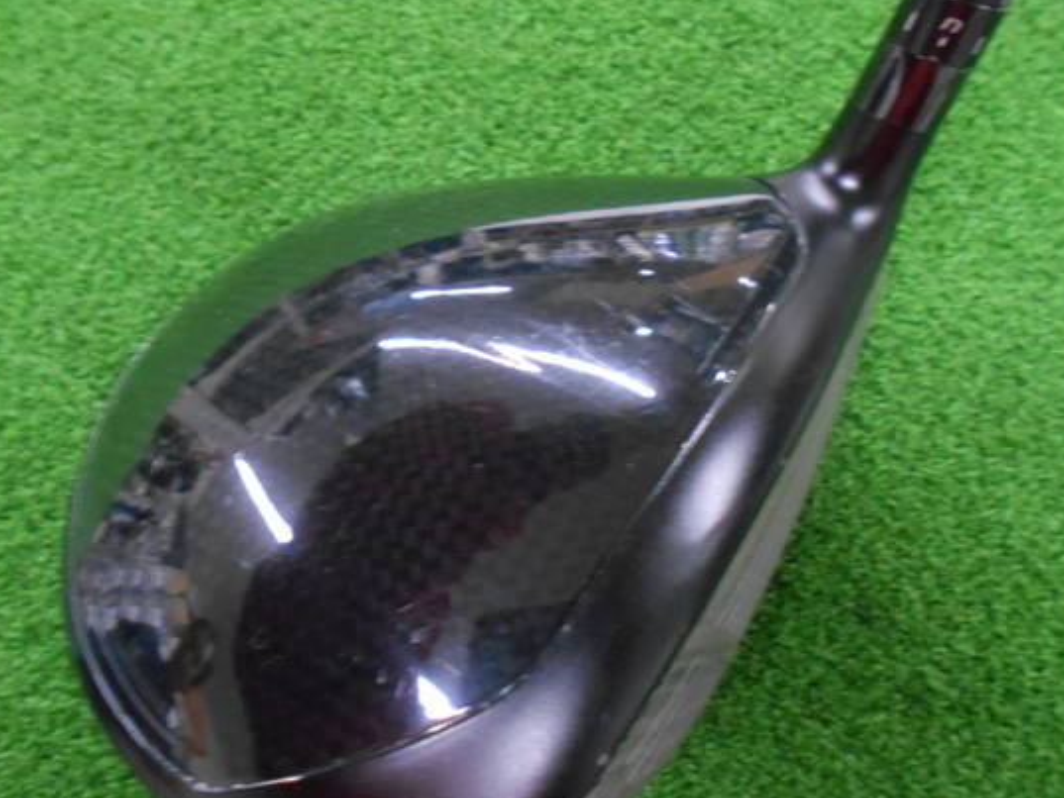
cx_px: 515
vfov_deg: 45.4
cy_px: 368
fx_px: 953
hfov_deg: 58.3
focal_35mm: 31
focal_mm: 4.6
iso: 800
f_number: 3.2
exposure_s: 1/30
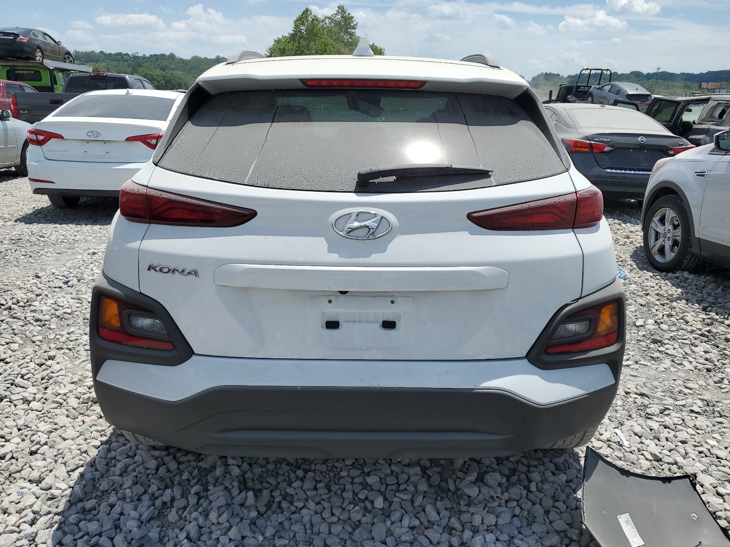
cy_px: 274
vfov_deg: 53.1
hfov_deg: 67.3
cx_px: 365
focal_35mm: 26
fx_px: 548
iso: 50
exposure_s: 1/5000
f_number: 1.5
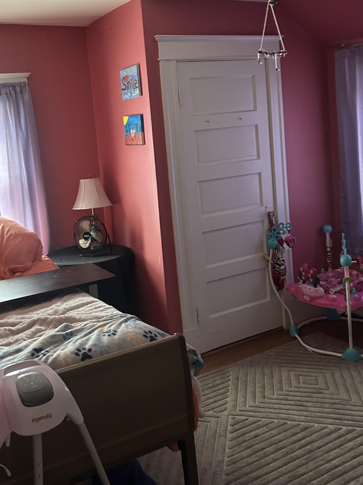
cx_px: 138
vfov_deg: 48.3
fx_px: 531
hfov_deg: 37.5
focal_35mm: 38
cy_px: 172
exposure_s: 1/60
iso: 320
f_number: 1.5
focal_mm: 5.7
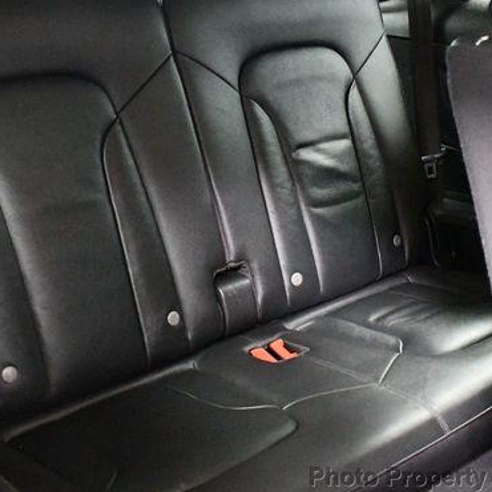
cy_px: 217
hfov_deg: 32.1
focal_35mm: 53
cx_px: 290
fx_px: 852
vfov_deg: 32.2
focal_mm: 18
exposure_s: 1/50
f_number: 3.5
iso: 12800
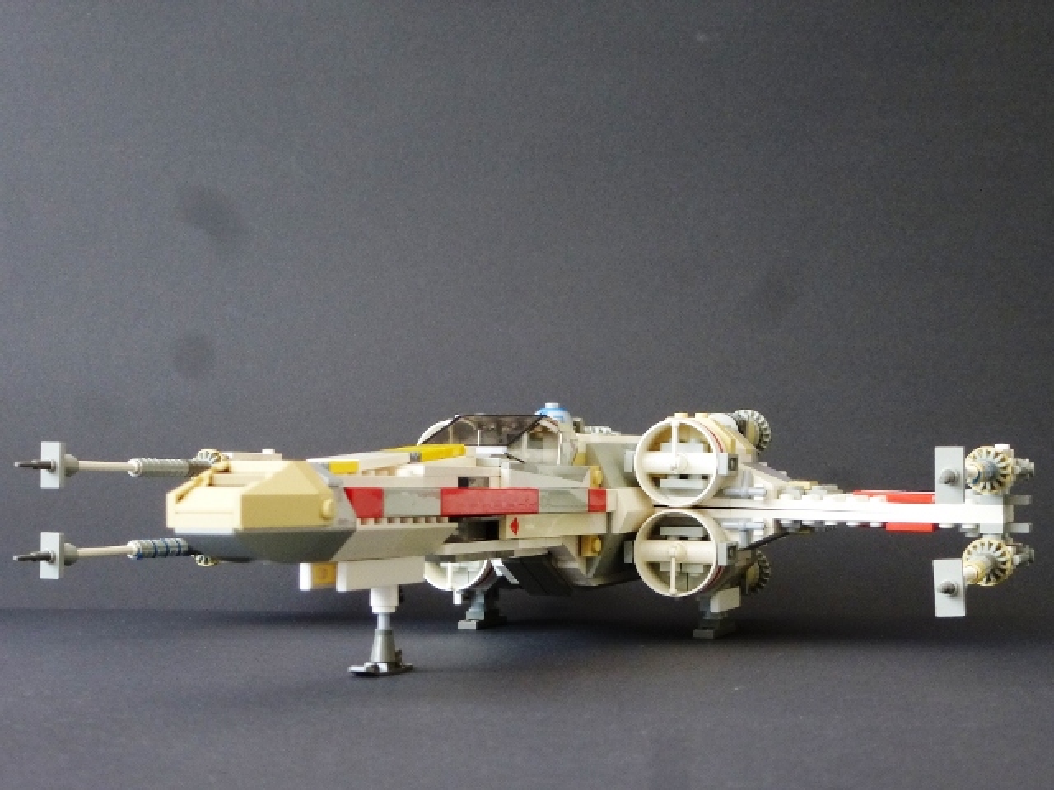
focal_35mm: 52
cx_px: 527
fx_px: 1583
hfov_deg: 36.8
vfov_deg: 28.0
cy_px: 395
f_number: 4.3
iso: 400
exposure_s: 1/10
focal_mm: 9.4
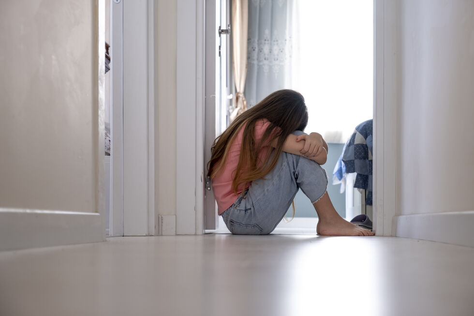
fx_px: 763
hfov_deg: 34.5
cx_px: 237
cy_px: 158
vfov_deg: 23.4
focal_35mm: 58
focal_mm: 38.8
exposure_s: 1/80
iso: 400
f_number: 2.8
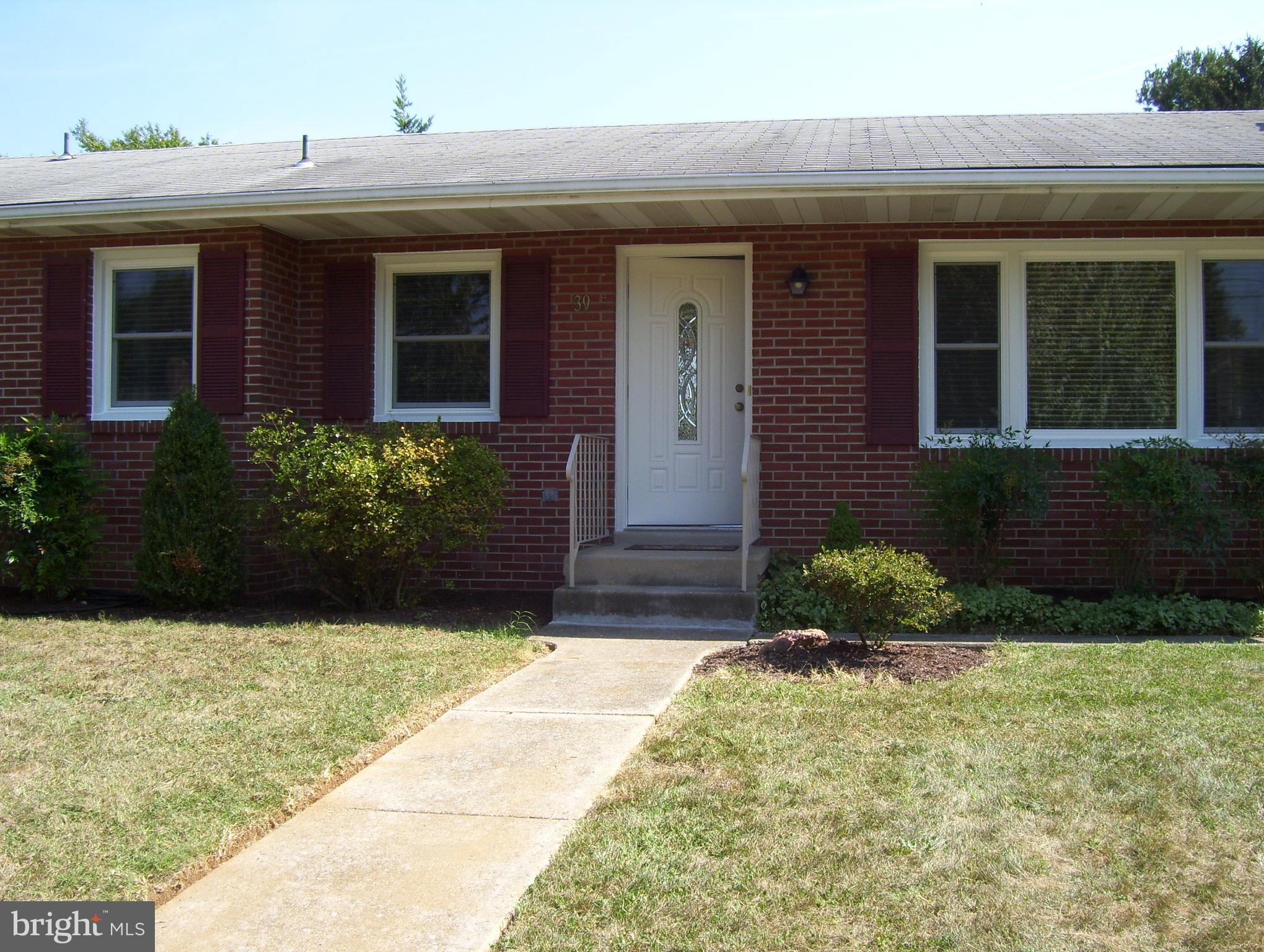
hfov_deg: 51.3
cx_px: 632
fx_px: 1316
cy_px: 476
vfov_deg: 39.7
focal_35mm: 36
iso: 80
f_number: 4.8
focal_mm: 6
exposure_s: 1/250
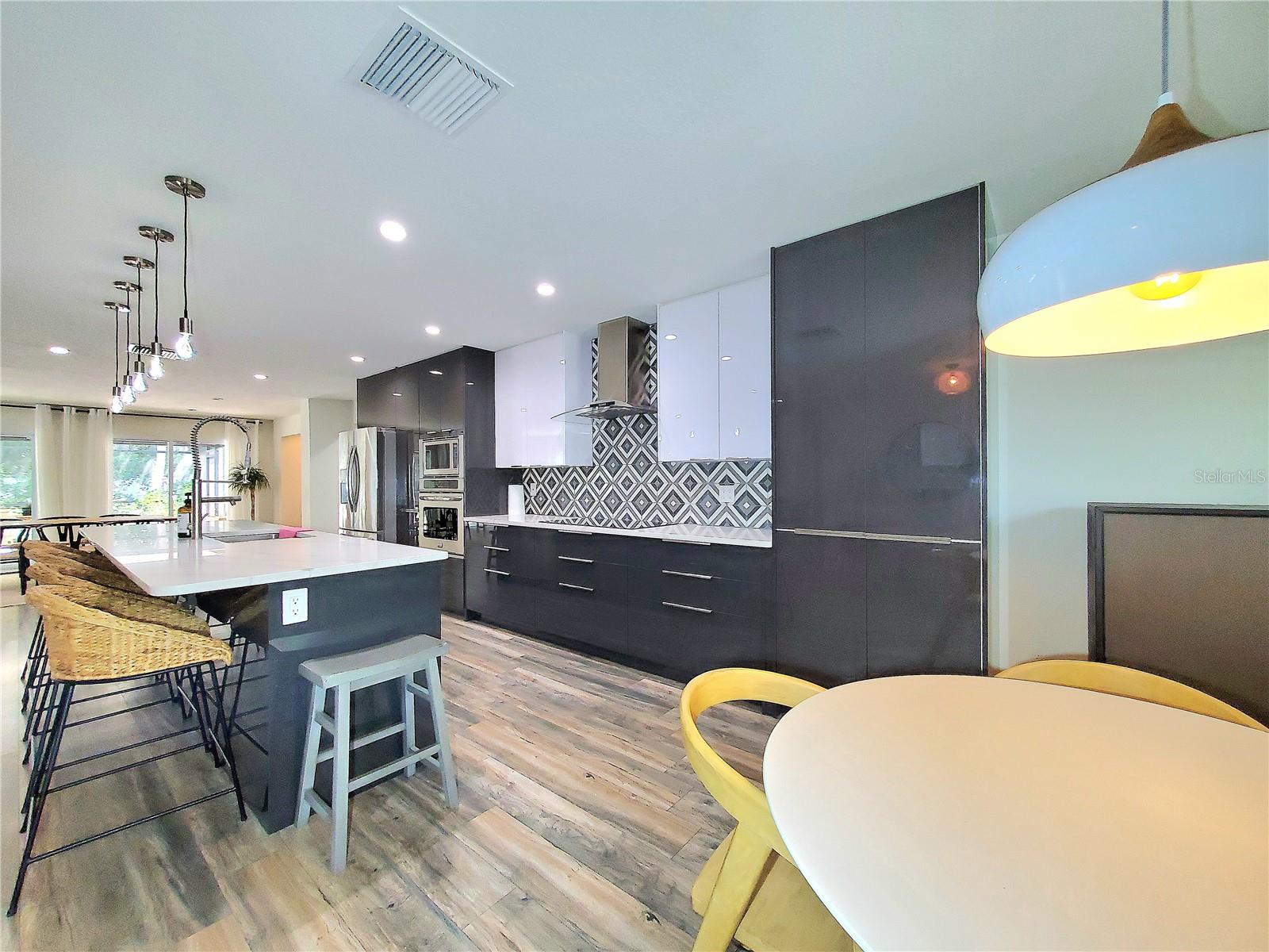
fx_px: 477
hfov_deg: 106.2
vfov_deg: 89.9
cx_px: 634
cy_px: 476
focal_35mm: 13
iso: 250
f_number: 2.2
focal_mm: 1.8
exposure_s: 1/60.2
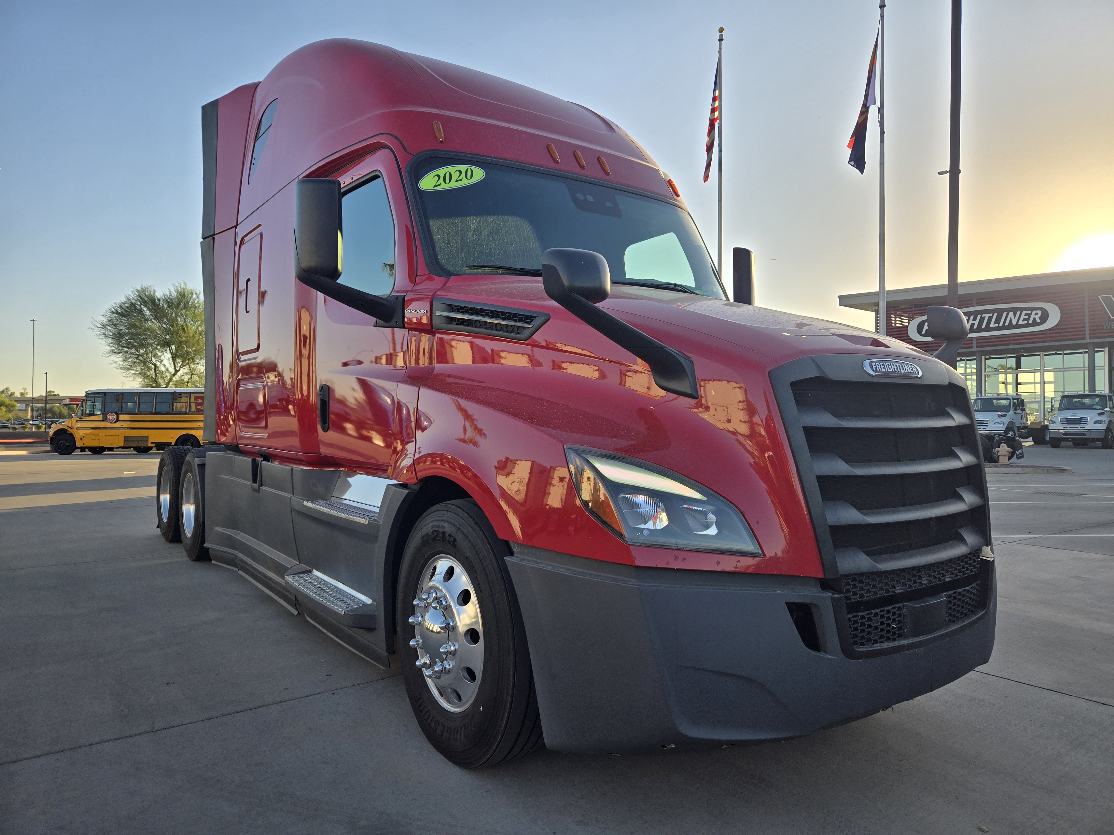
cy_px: 418
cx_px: 557
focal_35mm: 23
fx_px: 740
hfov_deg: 73.9
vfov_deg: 58.9
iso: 25
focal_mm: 5.4
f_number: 1.8
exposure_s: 1/1279
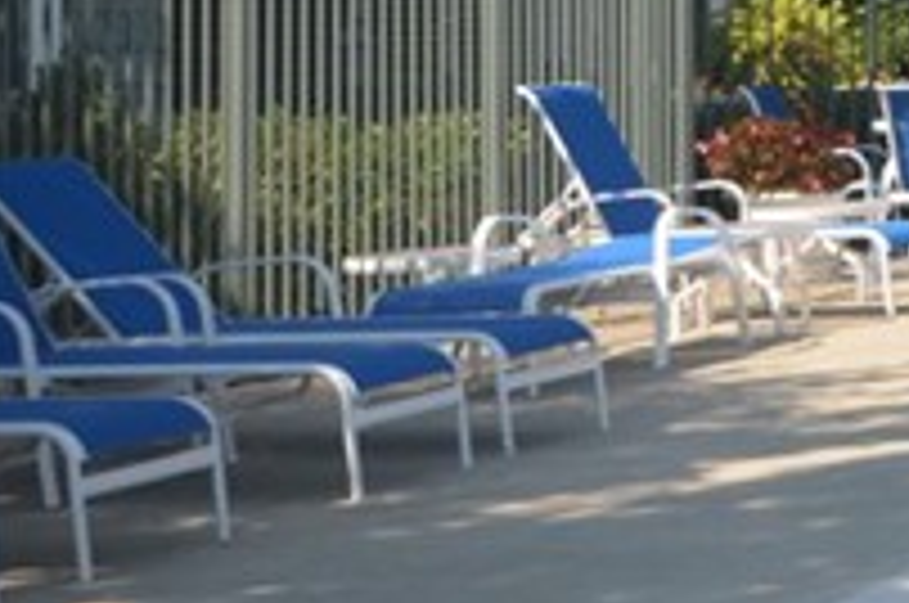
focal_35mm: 137
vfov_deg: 9.9
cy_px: -81
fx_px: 3454
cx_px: 1935
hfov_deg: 12.7
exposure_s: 1/200
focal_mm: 18
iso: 100
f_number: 8
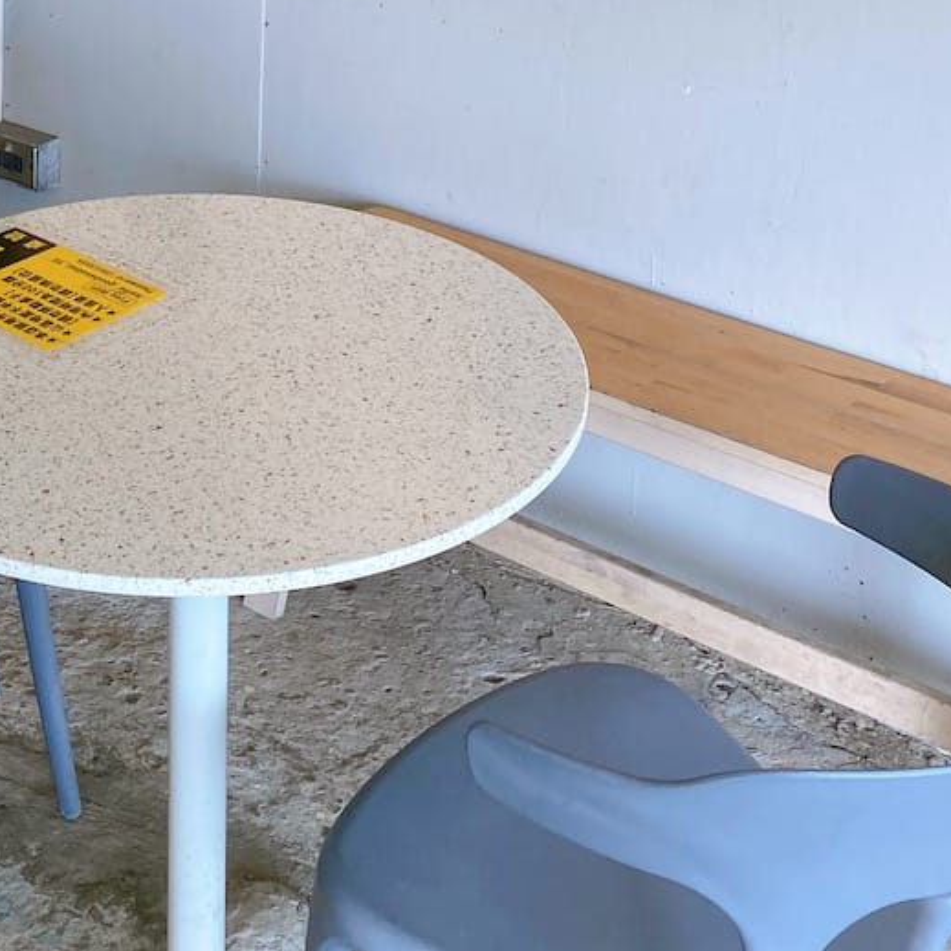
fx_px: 1834
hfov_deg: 28.5
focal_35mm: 59
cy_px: -56
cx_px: 203
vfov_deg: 27.0
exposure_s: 1/121
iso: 64
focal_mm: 4.25
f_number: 1.8
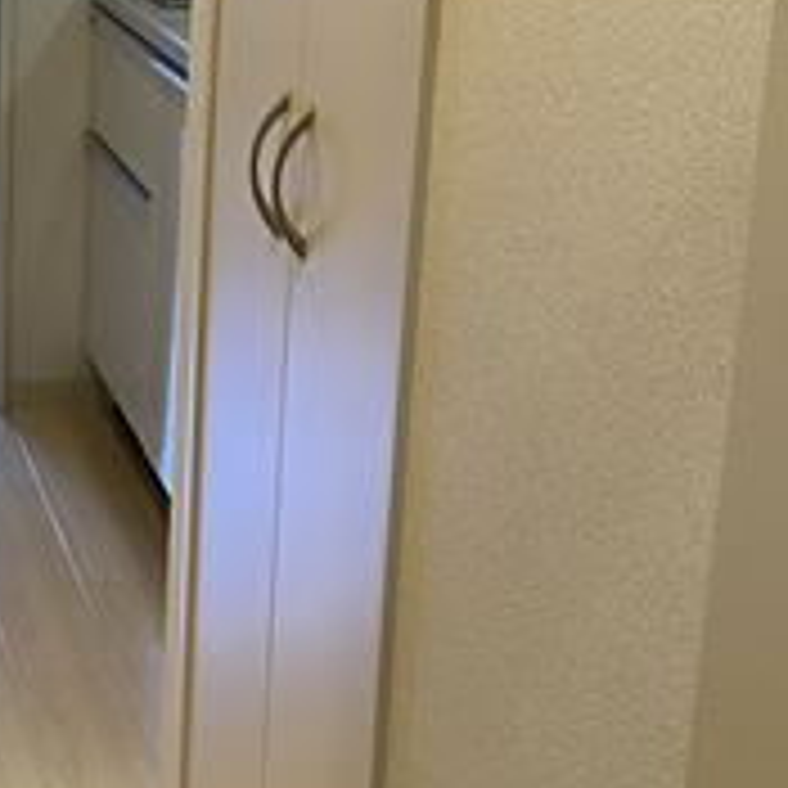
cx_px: -216
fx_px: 2163
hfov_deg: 19.2
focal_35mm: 84
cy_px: 365
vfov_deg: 20.6
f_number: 1.8
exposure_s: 1/50
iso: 125
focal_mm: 4.25
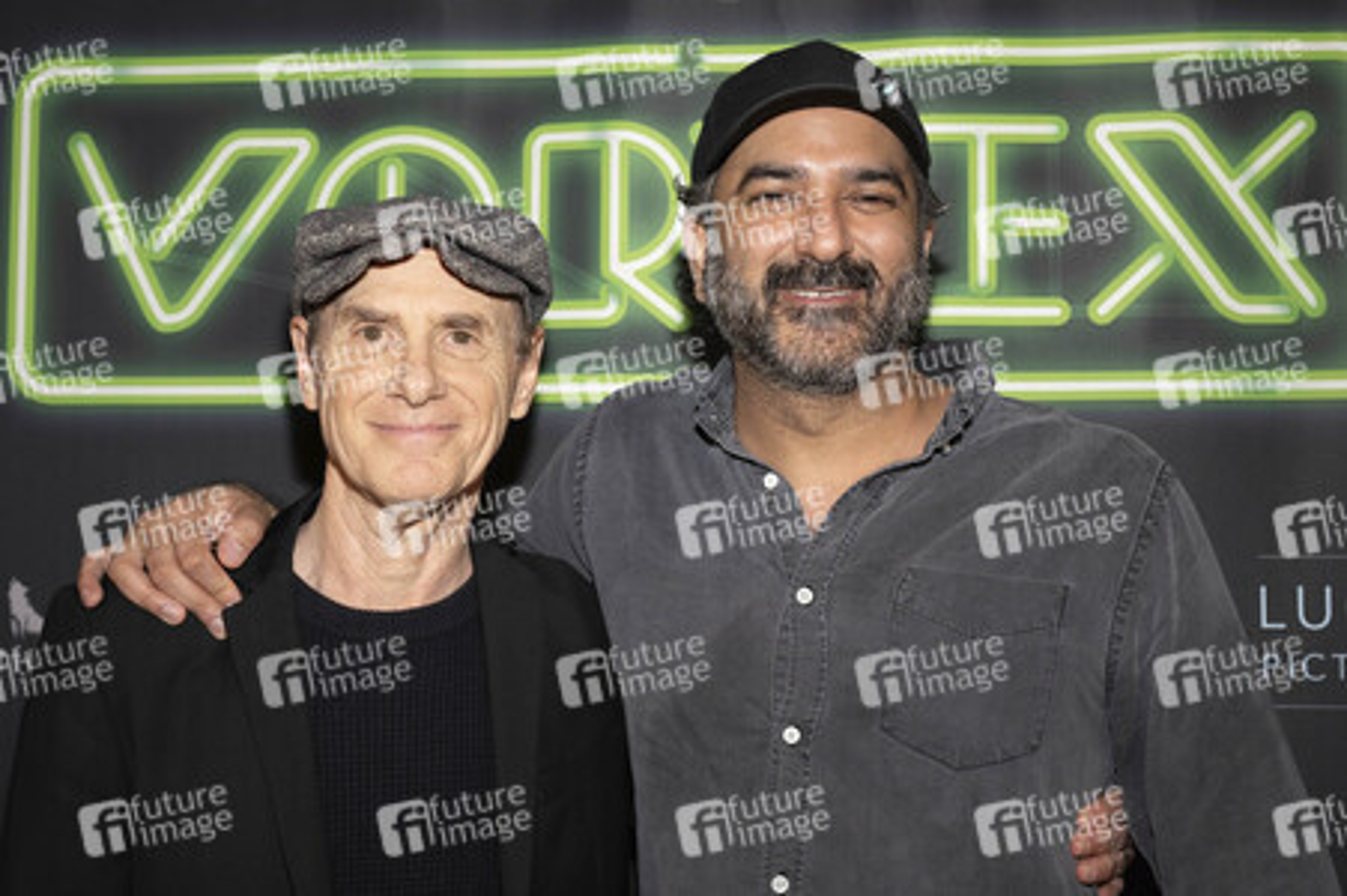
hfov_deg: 39.6
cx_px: 674
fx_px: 1869
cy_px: 448
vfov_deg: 27.0
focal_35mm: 50
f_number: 5.6
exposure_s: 1/200
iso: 800
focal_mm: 50
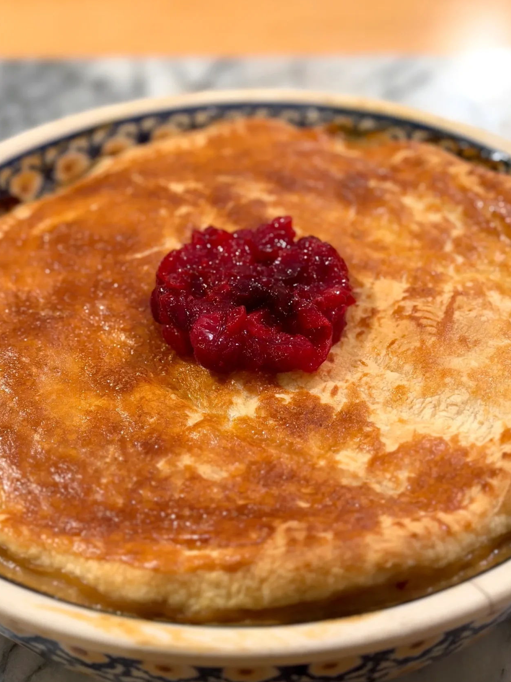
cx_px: 248
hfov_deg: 26.6
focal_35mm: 55
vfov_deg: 34.9
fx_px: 1083
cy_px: 303
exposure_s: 1/40
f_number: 1.78
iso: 250
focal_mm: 6.76
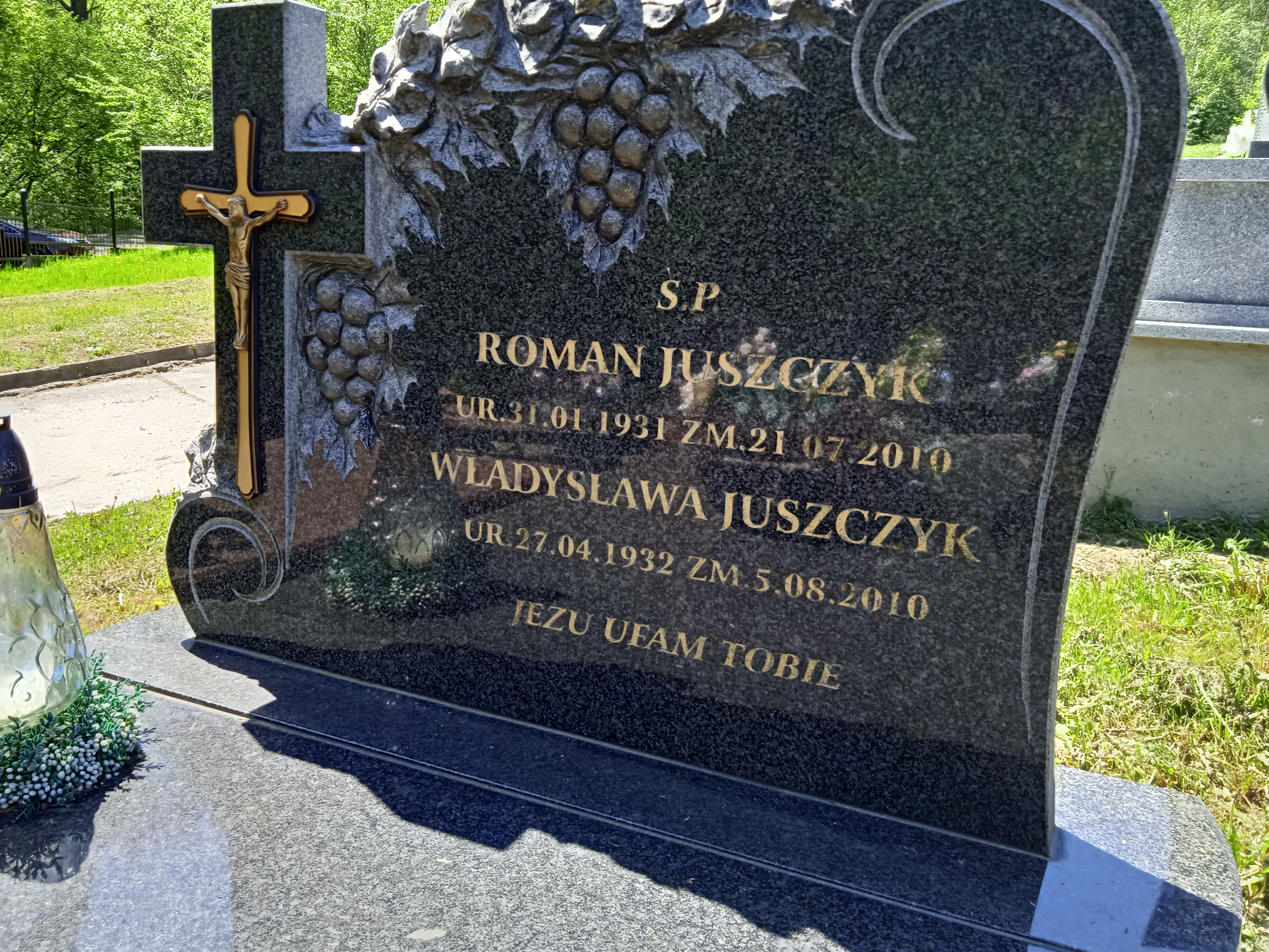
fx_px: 1026
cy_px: 476
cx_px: 634
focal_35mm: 28
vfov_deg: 49.7
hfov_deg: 63.4
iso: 113
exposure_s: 1/170
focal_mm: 3.43
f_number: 2.2
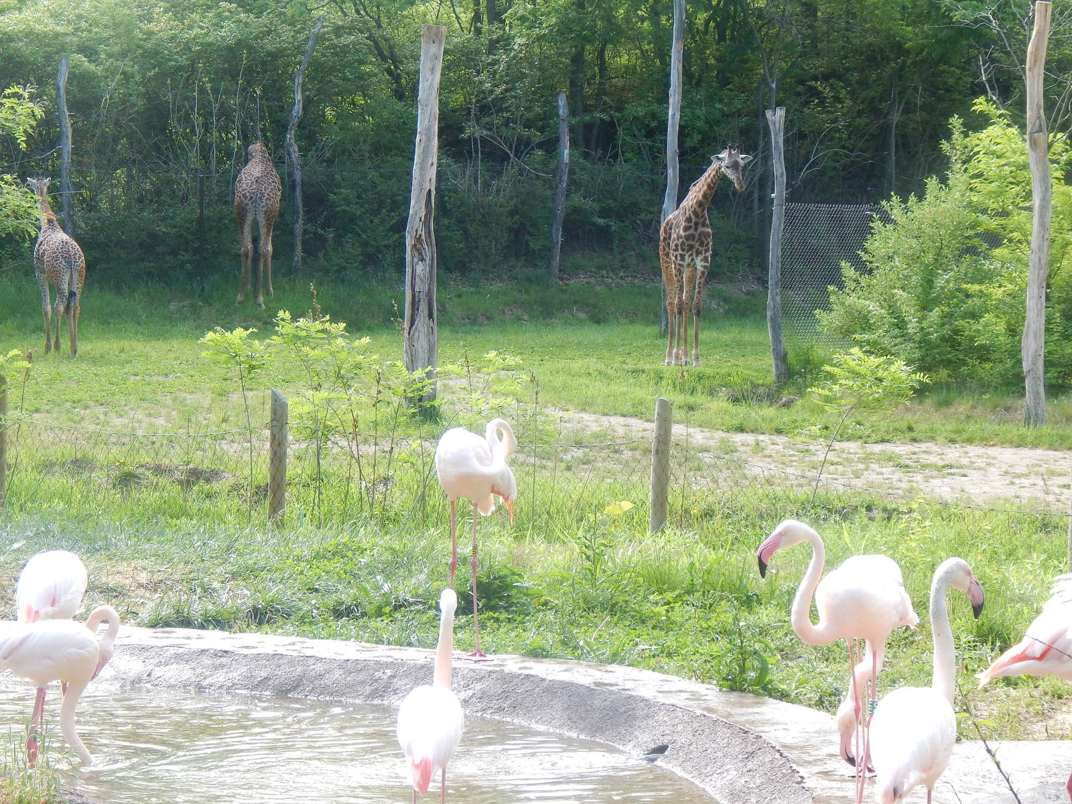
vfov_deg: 17.4
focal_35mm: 85
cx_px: 536
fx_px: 2632
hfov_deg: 23.0
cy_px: 402
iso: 125
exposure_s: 1/160
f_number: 4.3
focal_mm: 15.3
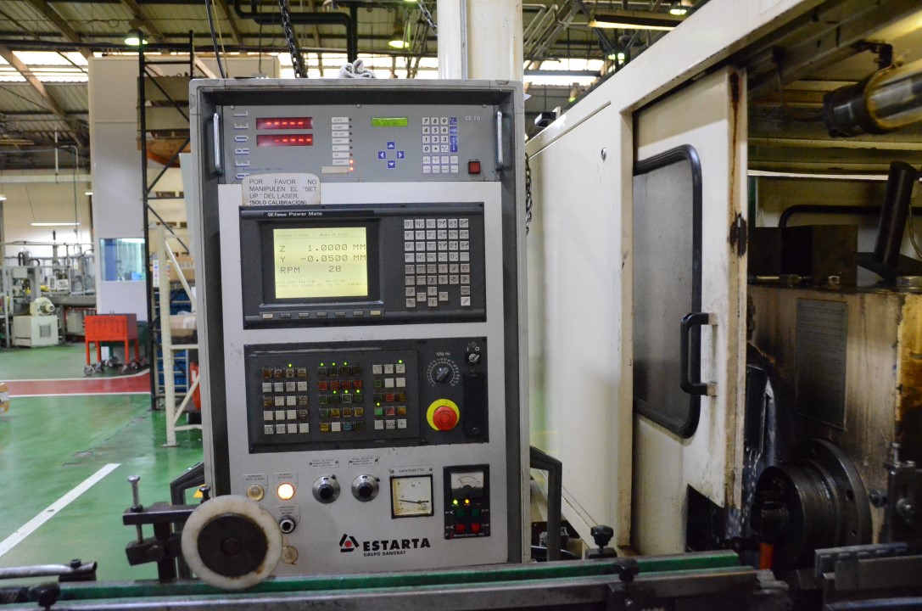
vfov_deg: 43.4
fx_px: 767
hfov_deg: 62.0
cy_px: 306
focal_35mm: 30
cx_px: 461
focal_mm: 20
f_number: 4.5
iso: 6400
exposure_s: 1/160
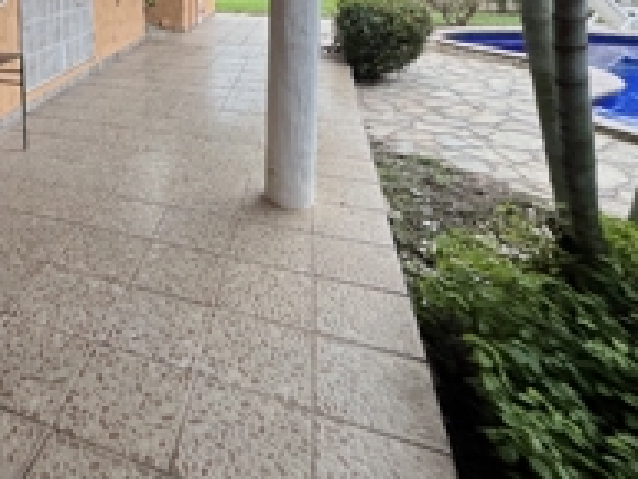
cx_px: 79
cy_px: 17
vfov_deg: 42.6
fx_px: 535
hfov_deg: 54.7
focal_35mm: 29
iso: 200
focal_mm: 2.22
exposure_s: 1/99
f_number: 2.2
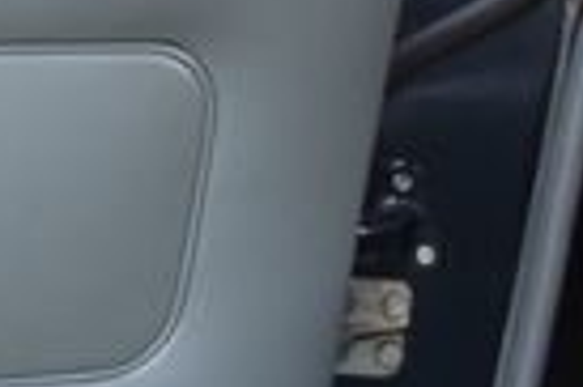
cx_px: -706
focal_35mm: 225
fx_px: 3639
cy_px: 298
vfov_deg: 6.1
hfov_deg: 8.5
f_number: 5.6
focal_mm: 32
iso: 800
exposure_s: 1/125
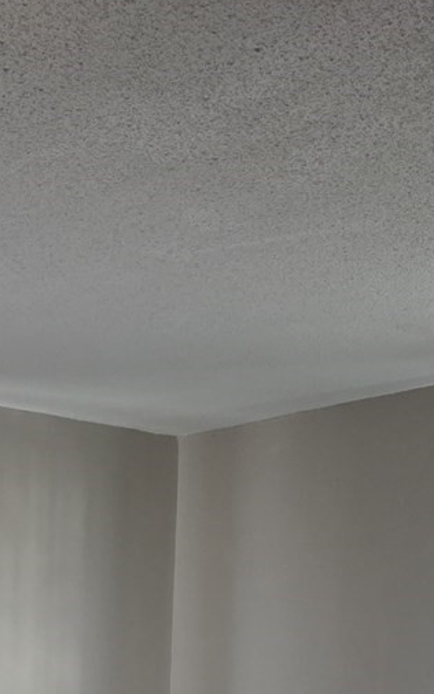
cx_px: 23
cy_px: 993
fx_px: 1401
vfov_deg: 23.3
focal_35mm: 74
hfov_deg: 17.3
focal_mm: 6.3
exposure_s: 1/120
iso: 1000
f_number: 1.7
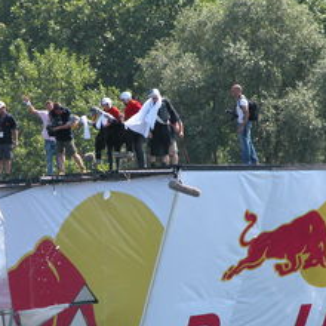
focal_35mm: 451
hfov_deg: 3.9
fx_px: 4805
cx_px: 107
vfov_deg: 3.9
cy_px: 182
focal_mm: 71.2
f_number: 5.3
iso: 100
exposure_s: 1/229
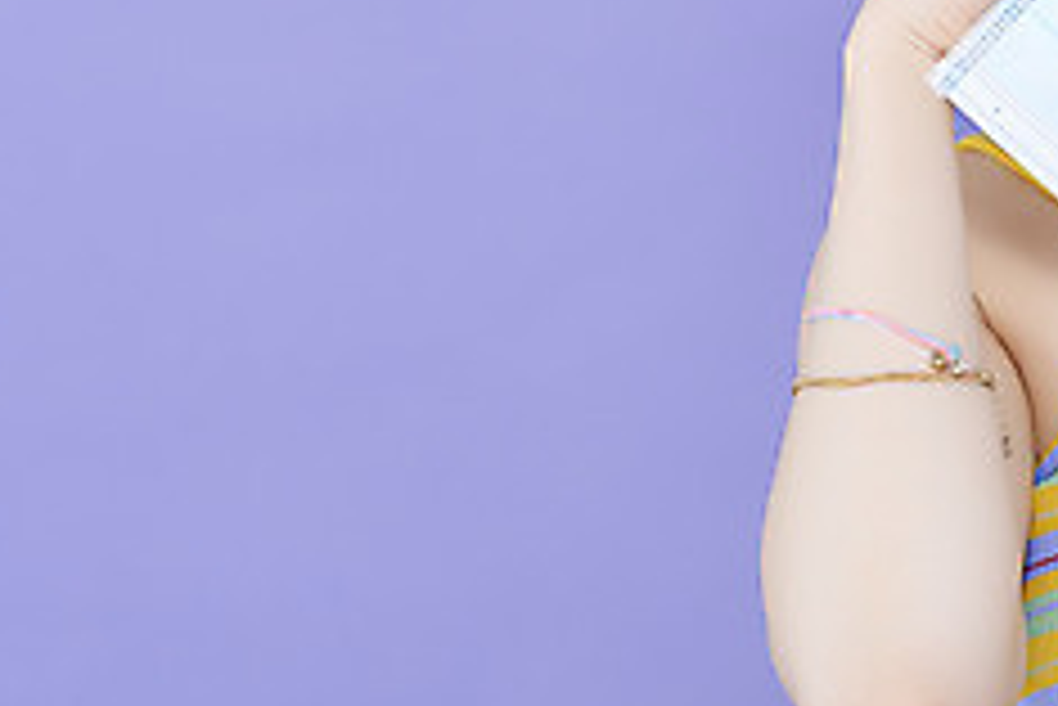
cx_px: 1033
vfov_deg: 5.1
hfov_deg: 7.6
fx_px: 7881
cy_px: -144
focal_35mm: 268
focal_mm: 105
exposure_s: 1/125
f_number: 11
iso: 64
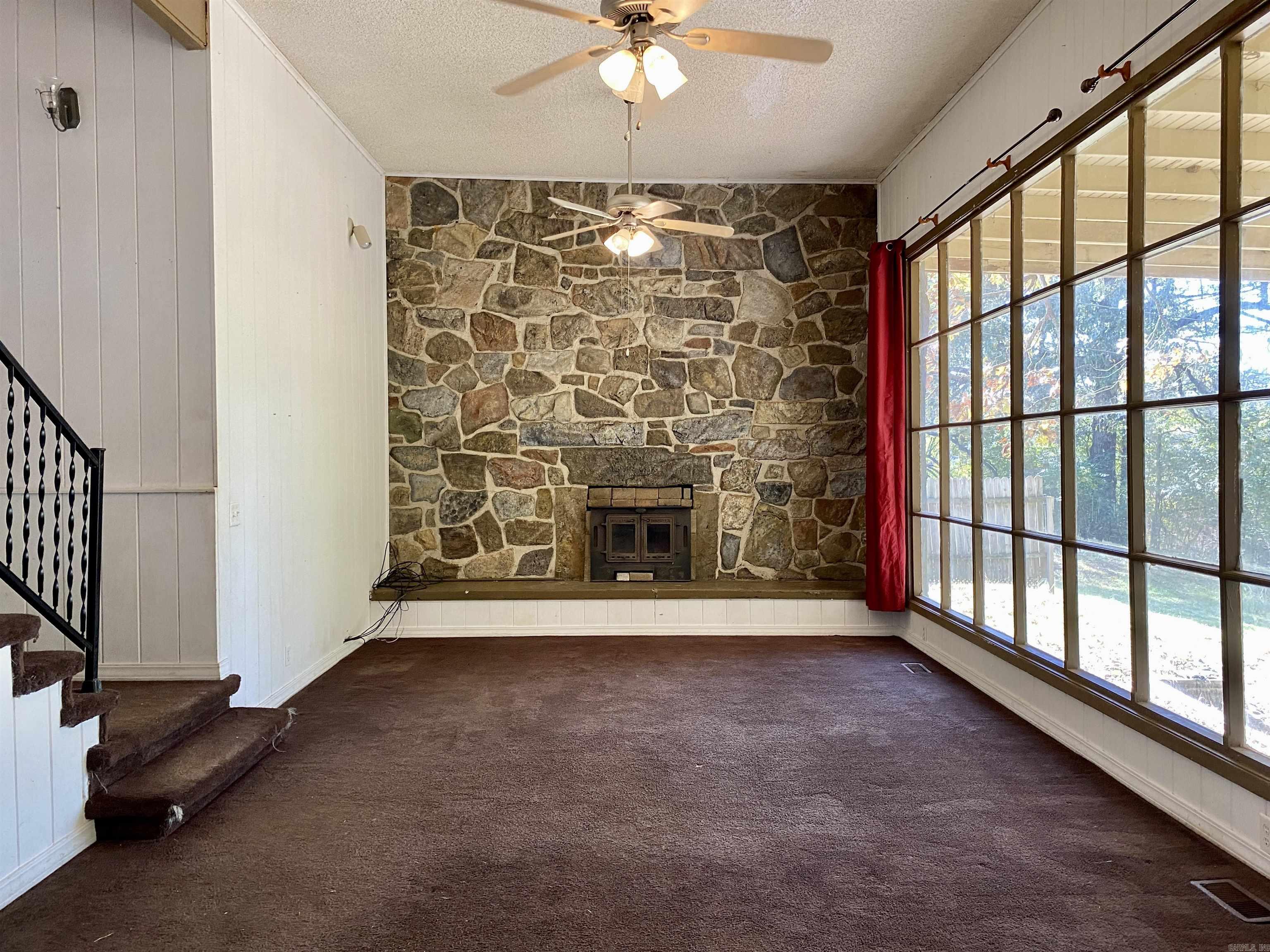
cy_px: 476
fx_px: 954
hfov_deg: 67.3
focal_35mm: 26
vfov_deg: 53.1
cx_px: 635
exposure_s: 1/78
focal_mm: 4.25
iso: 125
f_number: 1.8
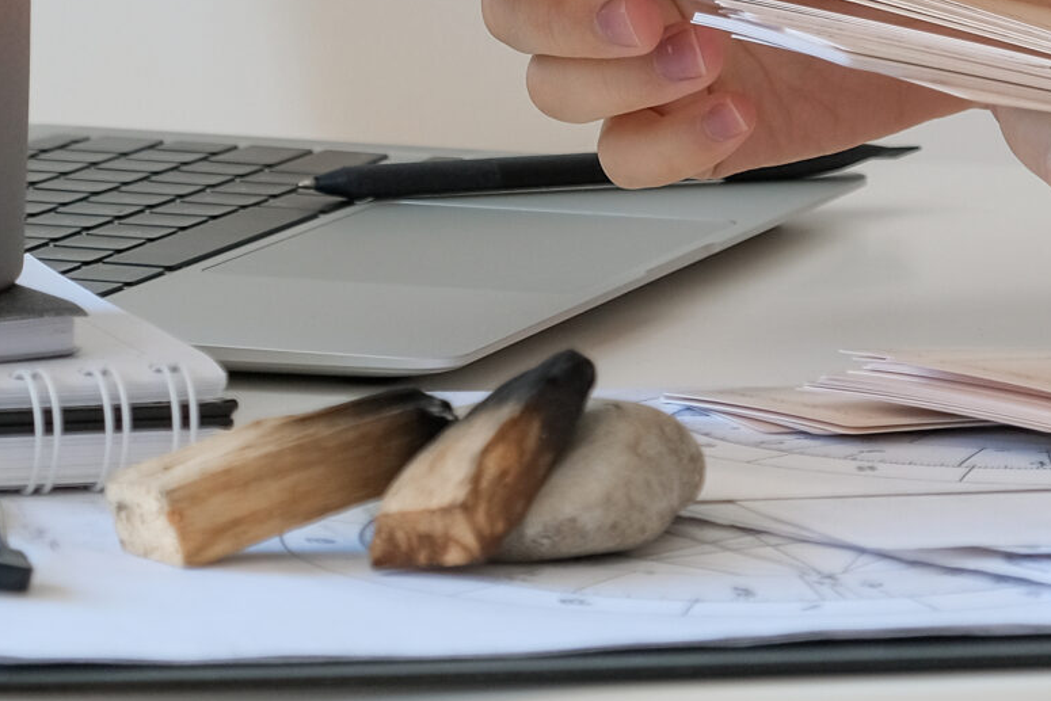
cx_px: 549
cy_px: -176
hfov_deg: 8.2
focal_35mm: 251
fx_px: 7329
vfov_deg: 5.4
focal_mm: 50.5
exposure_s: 1/20
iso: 250
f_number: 5.6
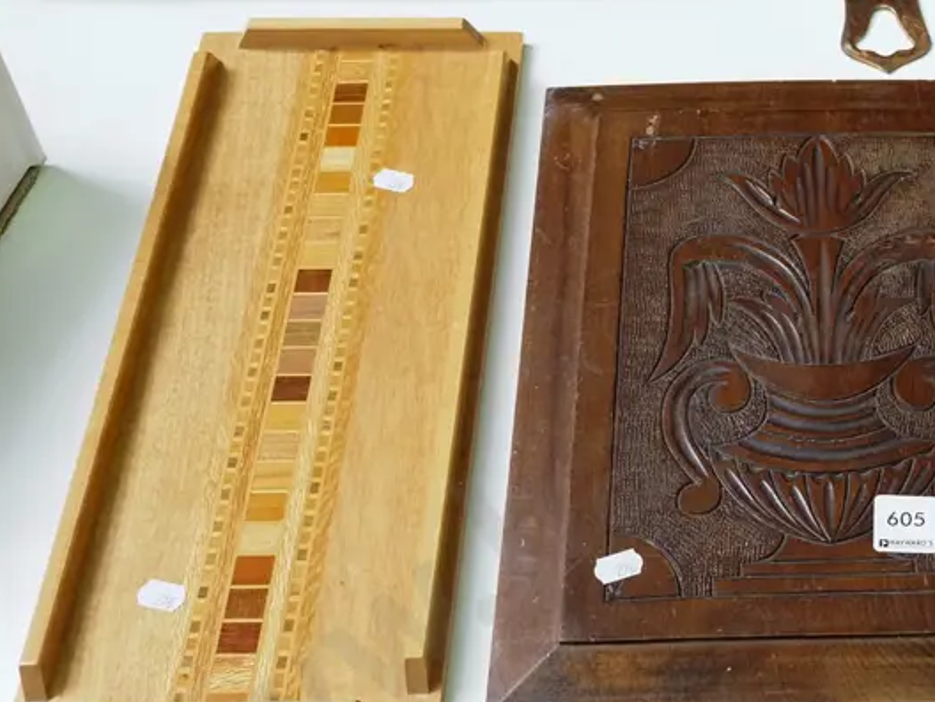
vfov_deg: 22.2
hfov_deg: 28.3
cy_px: 312
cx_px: 831
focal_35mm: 66
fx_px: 1783
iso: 2500
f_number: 5.6
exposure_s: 1/100
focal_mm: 17
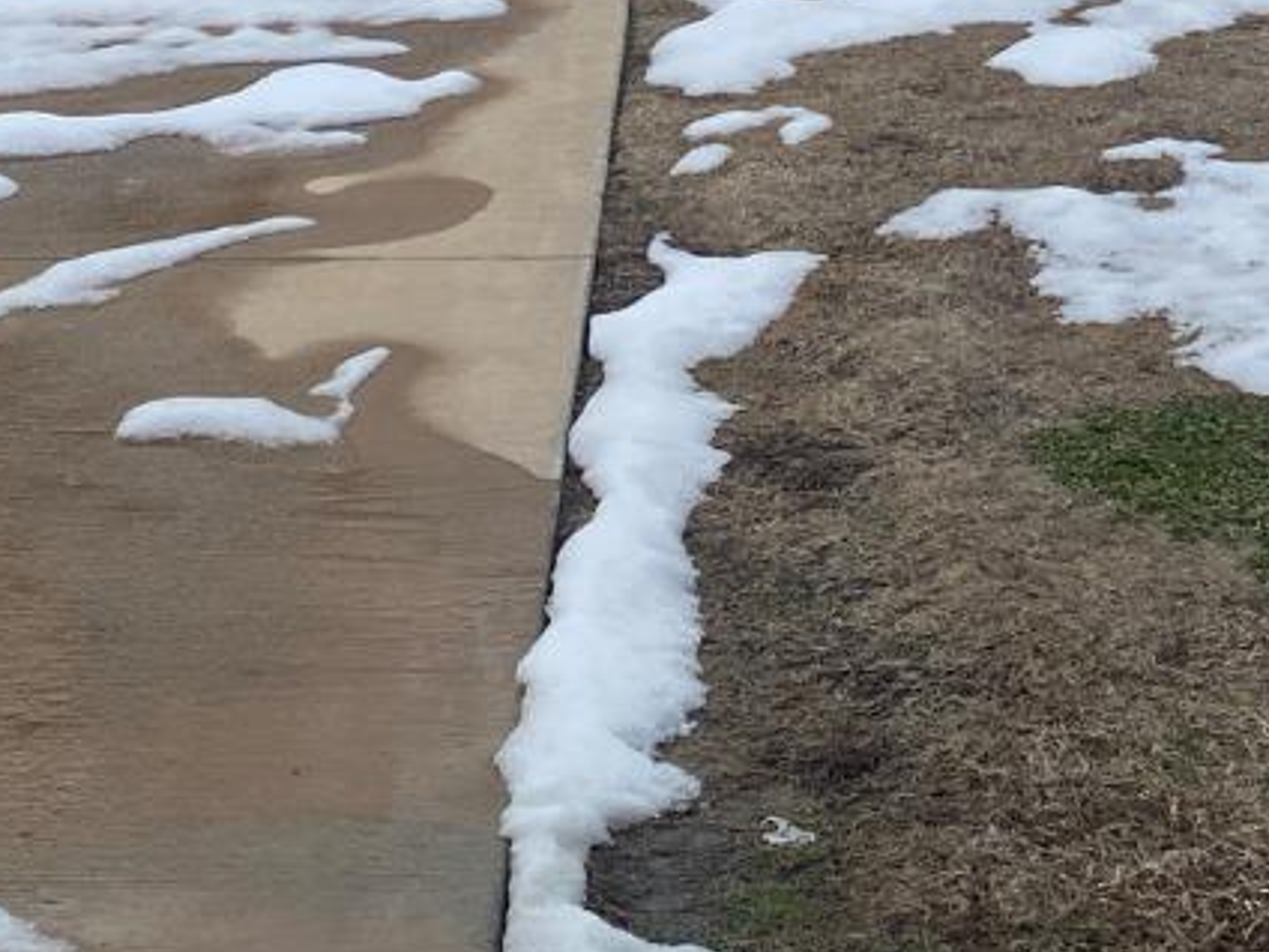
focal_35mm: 92
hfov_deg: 21.1
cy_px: -654
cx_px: 961
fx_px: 3373
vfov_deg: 14.5
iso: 32
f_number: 1.8
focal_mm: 4.25
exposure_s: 1/2183
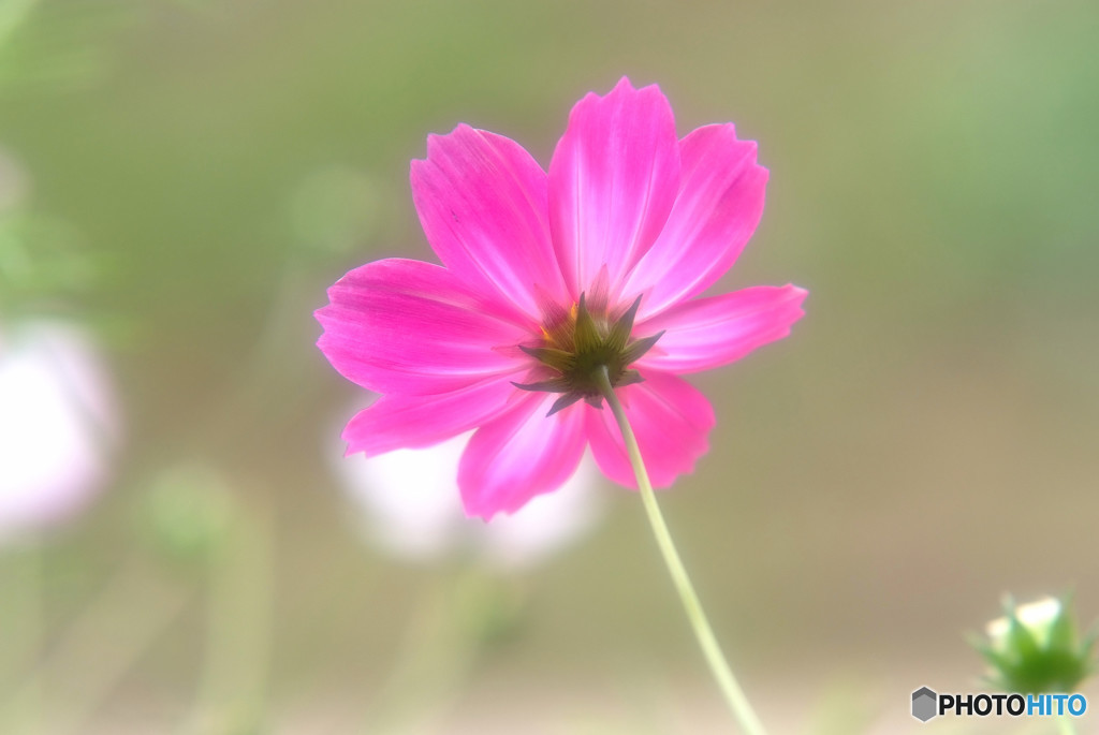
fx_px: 5959
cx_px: 550
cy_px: 368
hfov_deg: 10.5
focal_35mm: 195
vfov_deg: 7.1
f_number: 5.6
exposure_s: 1/160
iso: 320
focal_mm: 130
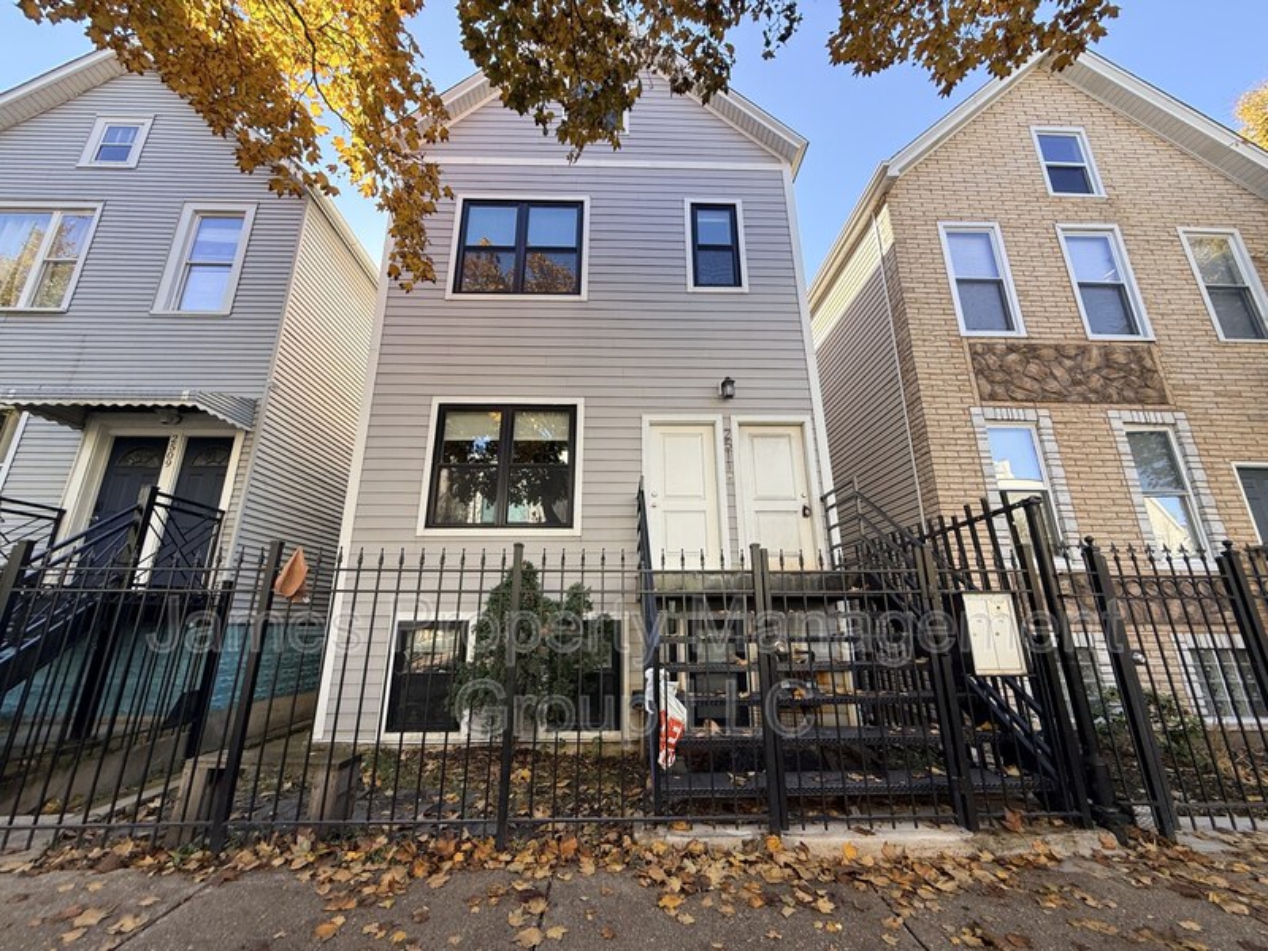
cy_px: 476
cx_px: 634
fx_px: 513
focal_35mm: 14
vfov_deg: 85.7
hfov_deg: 102.1
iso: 50
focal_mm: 2.22
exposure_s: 1/243
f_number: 2.2
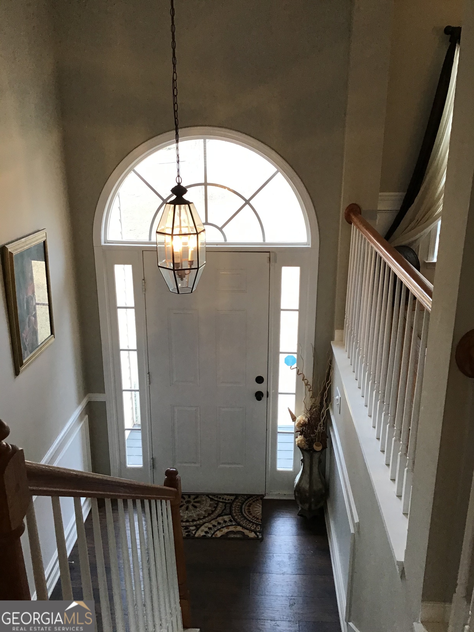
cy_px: 316
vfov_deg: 58.4
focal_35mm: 31
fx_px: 566
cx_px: 237
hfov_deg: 45.4
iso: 32
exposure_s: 1/30
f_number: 2.4
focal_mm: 3.3
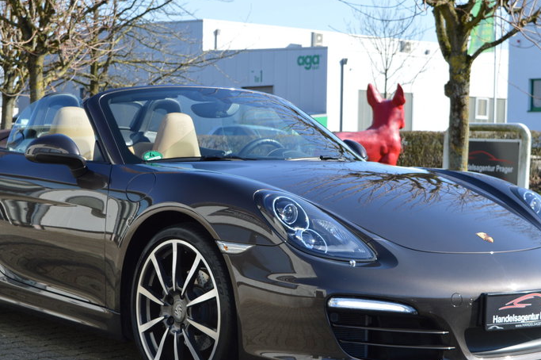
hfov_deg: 25.7
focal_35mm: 79
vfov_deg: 17.3
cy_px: 216
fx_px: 1182
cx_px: 228
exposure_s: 1/200
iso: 100
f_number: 7.1
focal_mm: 35
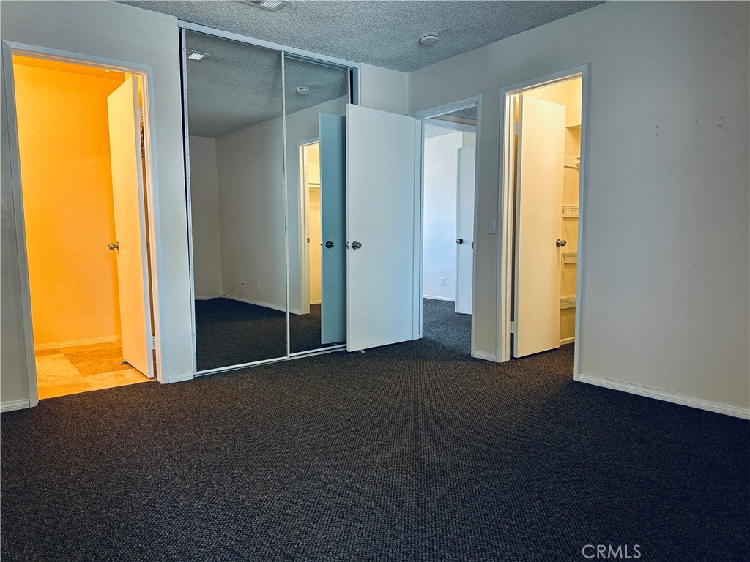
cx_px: 375
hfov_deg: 71.6
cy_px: 281
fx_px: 520
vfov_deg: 56.8
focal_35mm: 24
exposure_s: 1/60
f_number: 1.78
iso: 320
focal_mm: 6.86
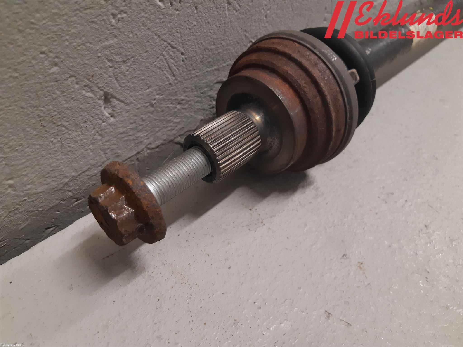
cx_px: 232
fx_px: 348
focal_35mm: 26
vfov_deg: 53.1
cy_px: 174
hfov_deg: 67.3
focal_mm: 3.93
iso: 160
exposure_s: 1/50
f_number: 1.7
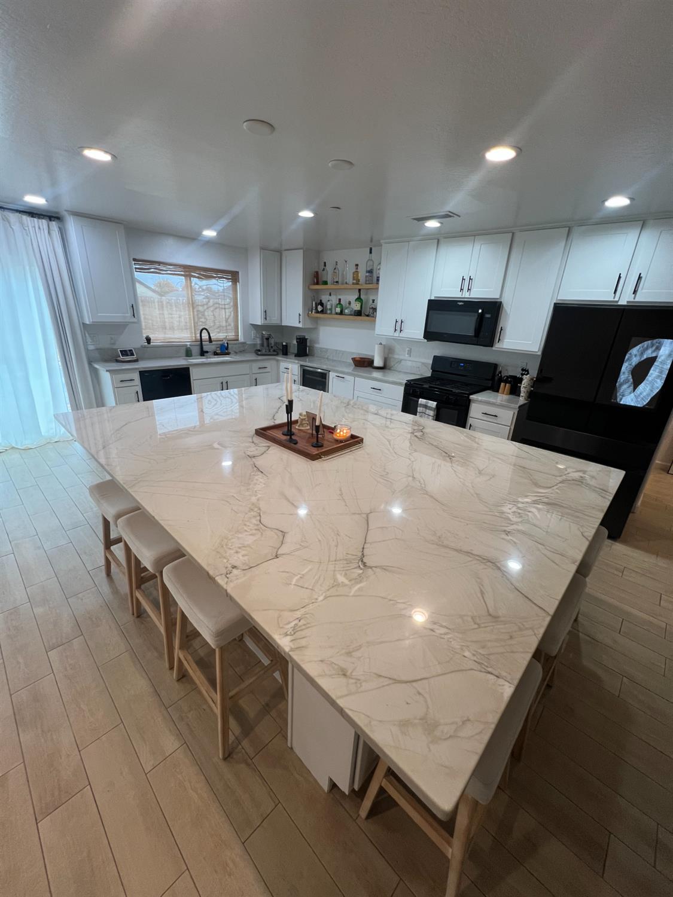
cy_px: 448
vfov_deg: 106.2
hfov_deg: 89.9
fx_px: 337
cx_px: 336
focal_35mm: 13
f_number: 1.8
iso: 160
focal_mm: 1.57
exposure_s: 1/120
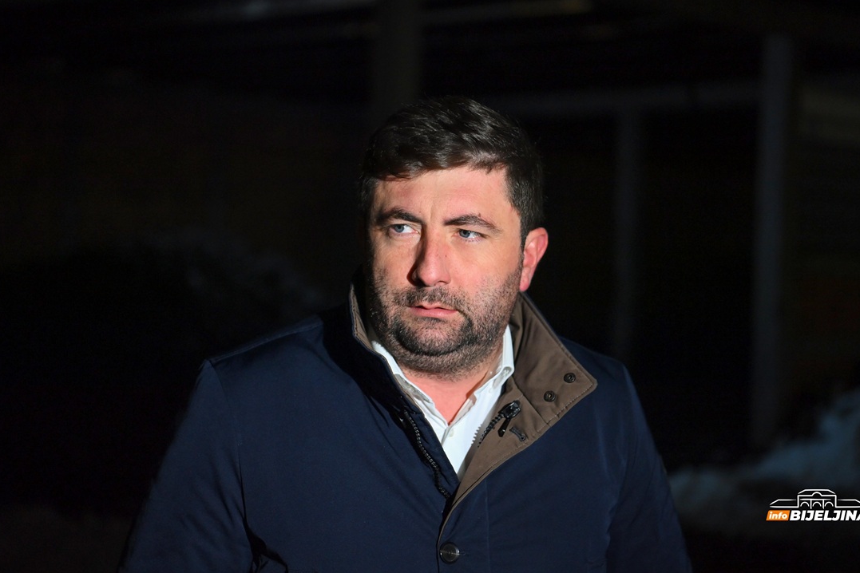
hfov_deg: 26.0
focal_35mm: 78
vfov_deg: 17.5
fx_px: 1863
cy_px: 255
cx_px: 433
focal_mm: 70
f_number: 2.8
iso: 1600
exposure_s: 1/160
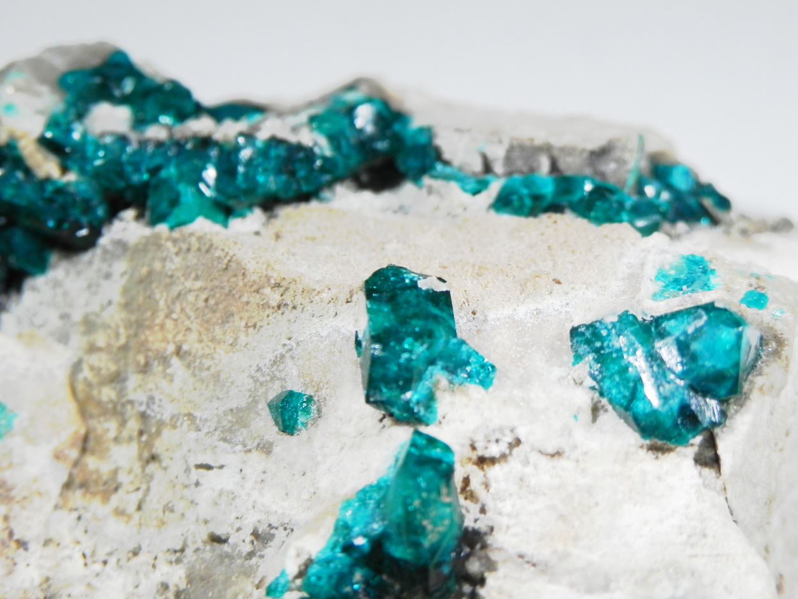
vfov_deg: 12.7
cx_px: 399
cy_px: 300
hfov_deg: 16.8
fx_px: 2698
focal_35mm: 117
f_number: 4
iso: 160
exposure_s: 1/124
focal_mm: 20.8
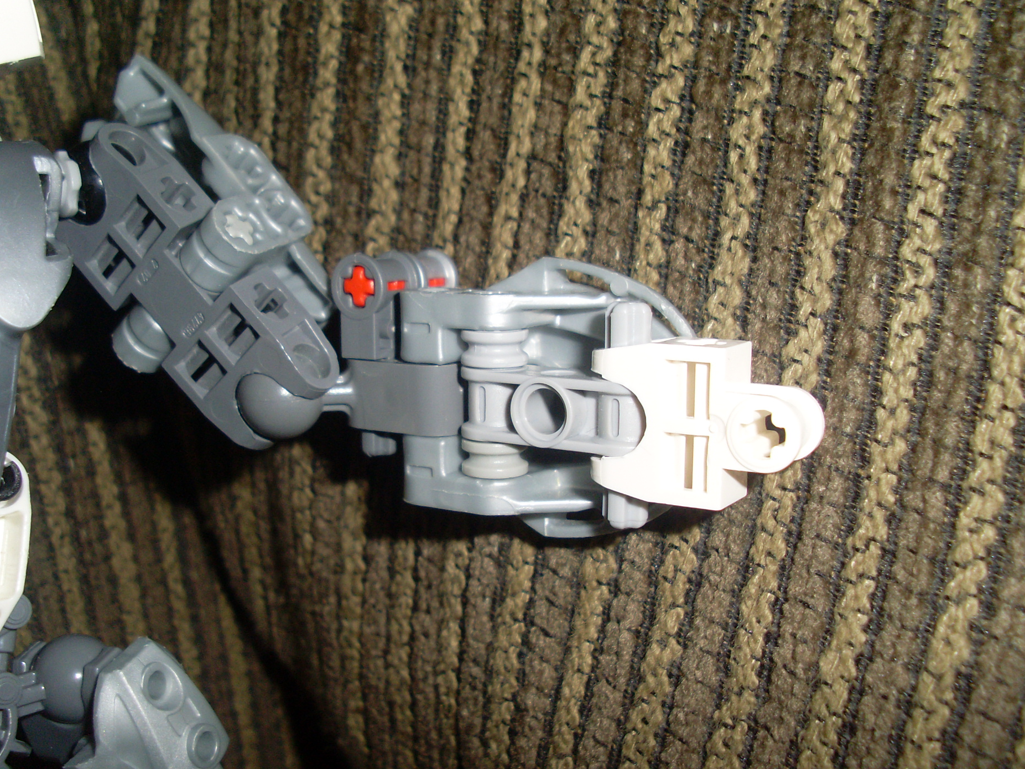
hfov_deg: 44.8
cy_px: 411
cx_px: 495
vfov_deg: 34.3
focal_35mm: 42
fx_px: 1244
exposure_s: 1/45
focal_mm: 6.3
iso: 100
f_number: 7.7
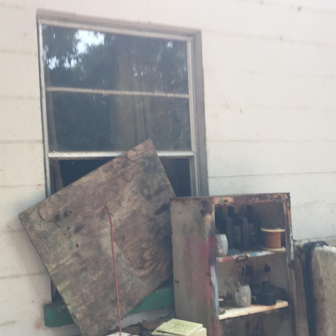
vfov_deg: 36.7
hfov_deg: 36.5
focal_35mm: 46
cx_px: 119
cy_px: 192
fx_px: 505
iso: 40
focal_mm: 4.15
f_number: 2.2
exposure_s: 1/120
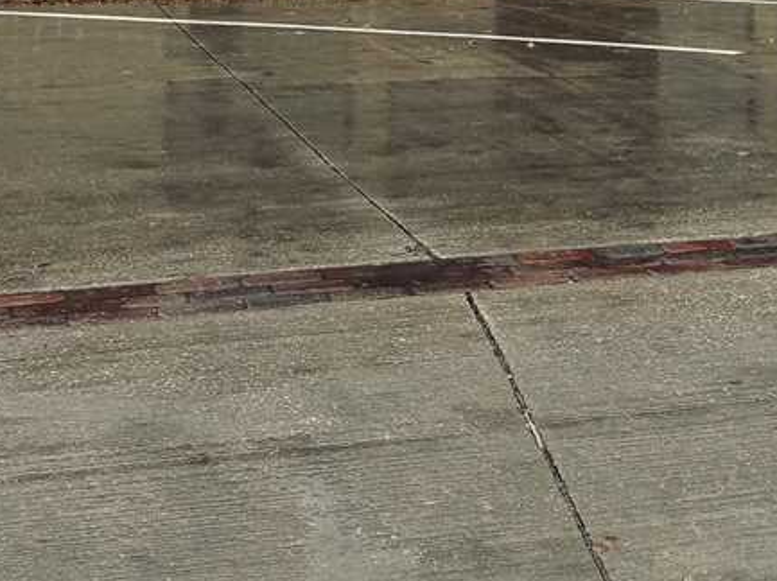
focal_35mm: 71
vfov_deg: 18.8
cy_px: -223
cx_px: 506
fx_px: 1592
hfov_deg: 27.3
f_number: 1.78
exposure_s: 1/604
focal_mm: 6.76
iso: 80
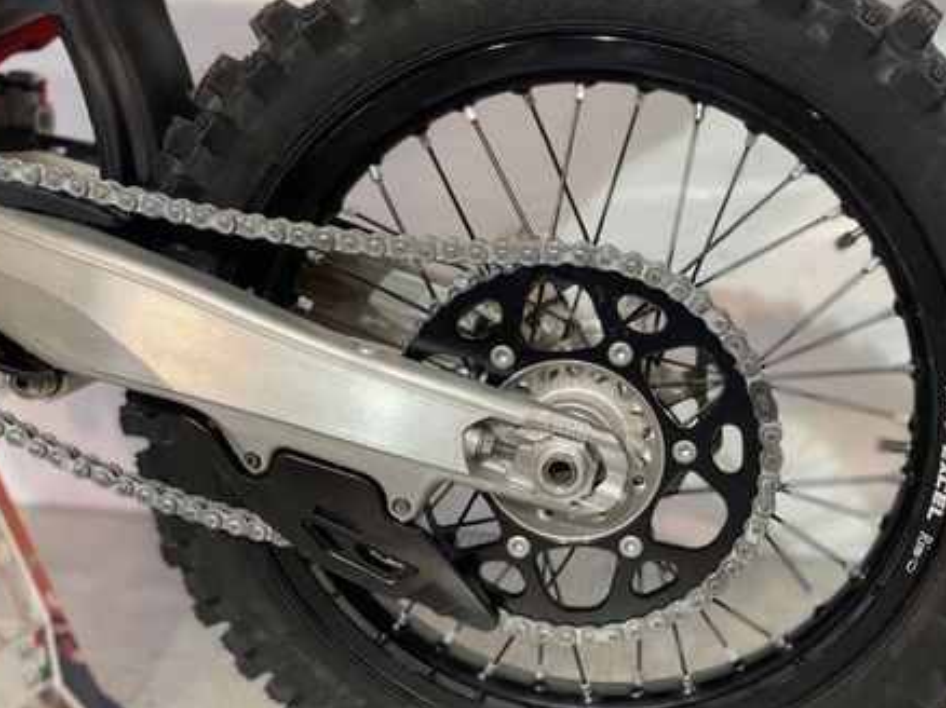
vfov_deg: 37.6
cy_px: 406
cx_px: 592
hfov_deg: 48.5
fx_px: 1038
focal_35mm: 38
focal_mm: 4.2
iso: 125
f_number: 1.6
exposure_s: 1/50
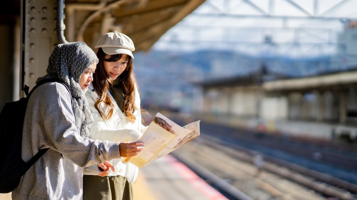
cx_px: 180
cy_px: 114
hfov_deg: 23.7
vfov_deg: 13.4
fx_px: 852
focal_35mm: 90
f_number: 1.4
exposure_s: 1/3200
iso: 125
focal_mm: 85
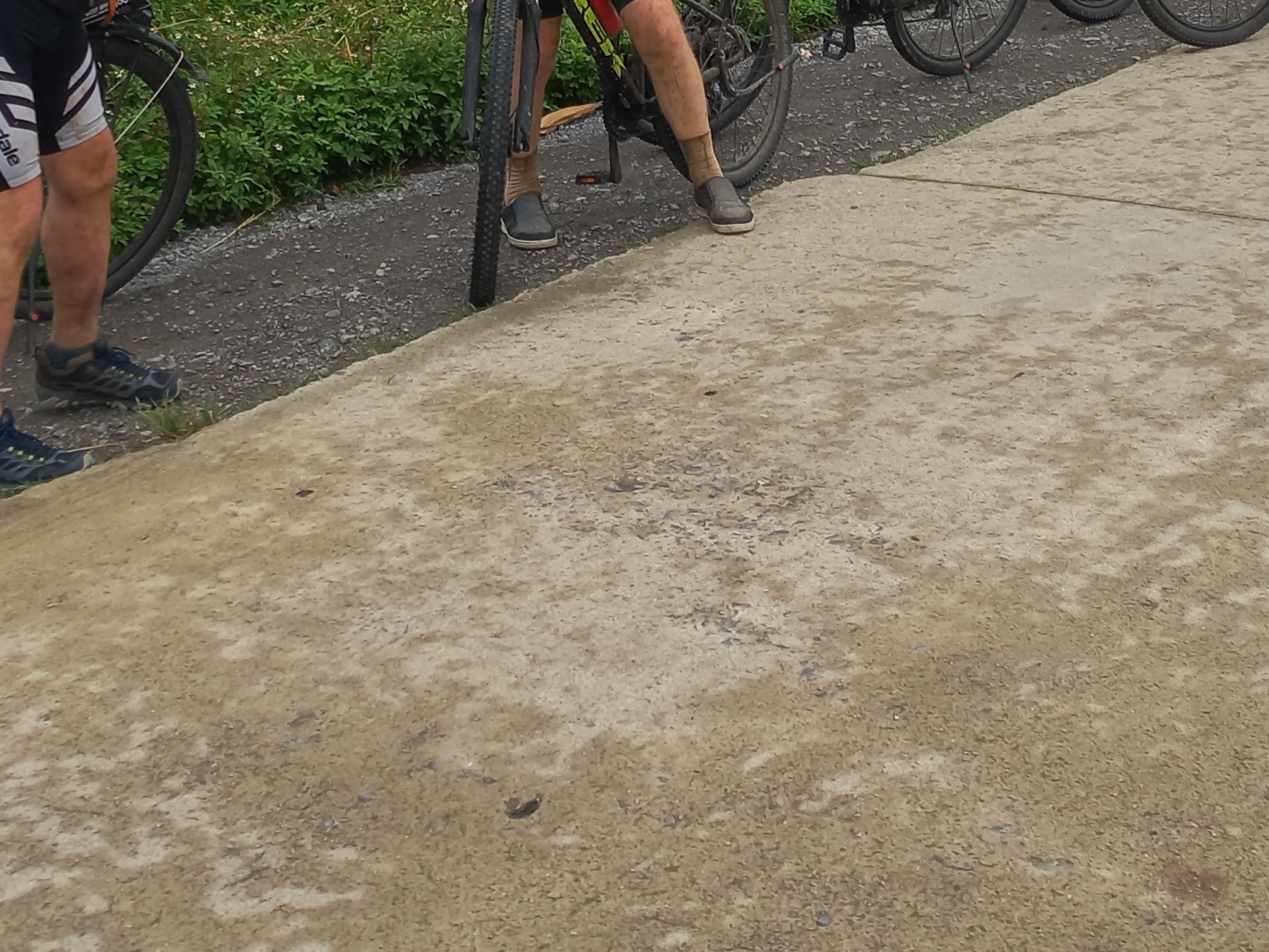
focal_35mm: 66
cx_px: 777
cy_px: -251
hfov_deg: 29.3
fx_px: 2420
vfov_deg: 20.5
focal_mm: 4.6
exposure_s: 1/146
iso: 25
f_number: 1.8
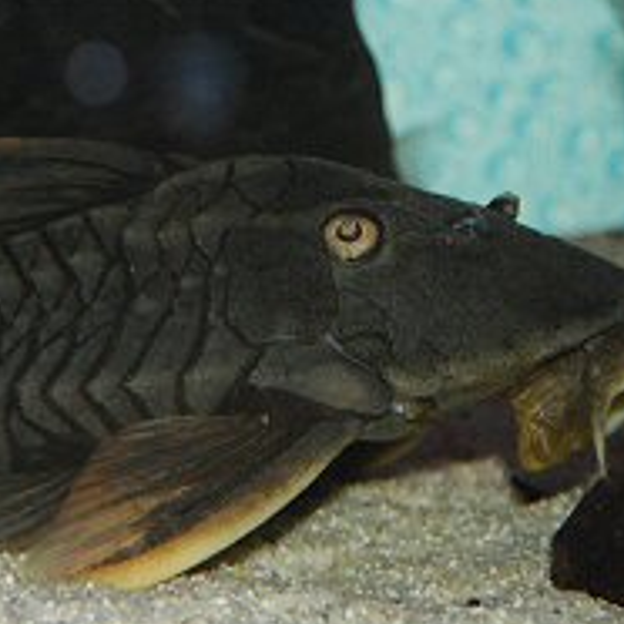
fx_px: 3144
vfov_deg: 11.3
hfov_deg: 11.2
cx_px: -54
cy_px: 324
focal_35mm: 154
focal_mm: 45
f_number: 7.1
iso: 800
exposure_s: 1/125
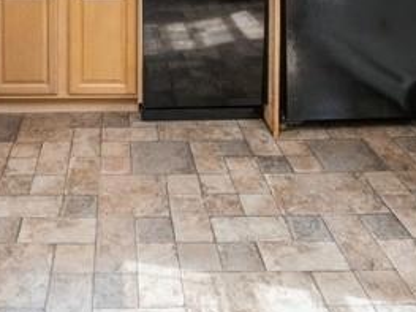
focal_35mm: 46
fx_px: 553
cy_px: -92
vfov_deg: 26.7
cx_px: 111
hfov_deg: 40.3
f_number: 11
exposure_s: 1/6
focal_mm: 14
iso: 200
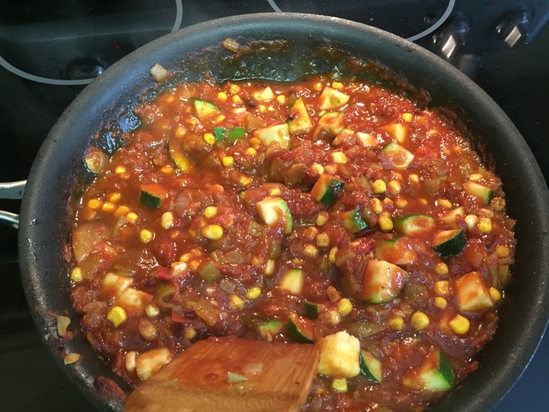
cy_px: 206
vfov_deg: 48.2
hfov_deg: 61.7
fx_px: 460
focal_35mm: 29
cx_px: 274
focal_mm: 4.15
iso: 250
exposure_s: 1/15
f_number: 2.2
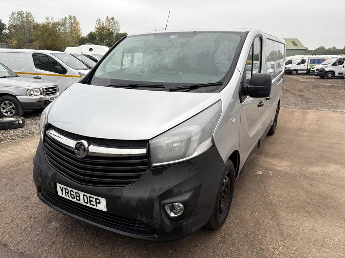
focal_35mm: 26
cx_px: 172
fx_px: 259
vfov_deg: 53.1
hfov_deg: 67.3
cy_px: 129
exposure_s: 1/363
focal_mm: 5.96
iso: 50
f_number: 1.6
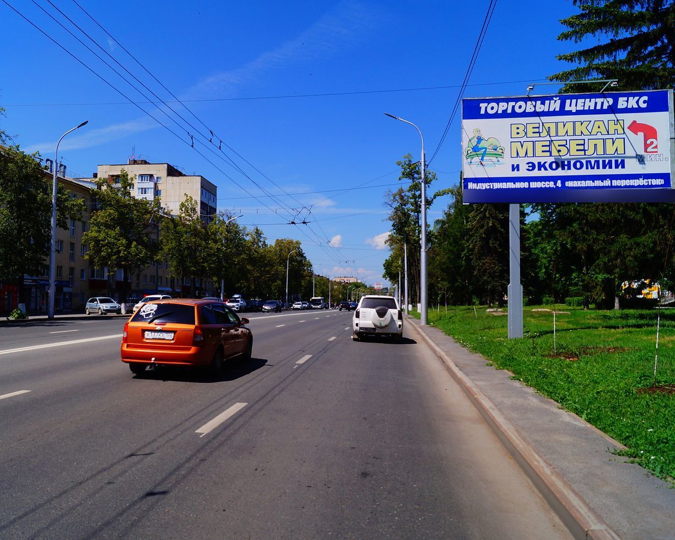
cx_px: 298
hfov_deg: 57.0
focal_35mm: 31
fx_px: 619
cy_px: 266
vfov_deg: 47.1
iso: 100
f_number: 7.1
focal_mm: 18
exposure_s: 1/1000
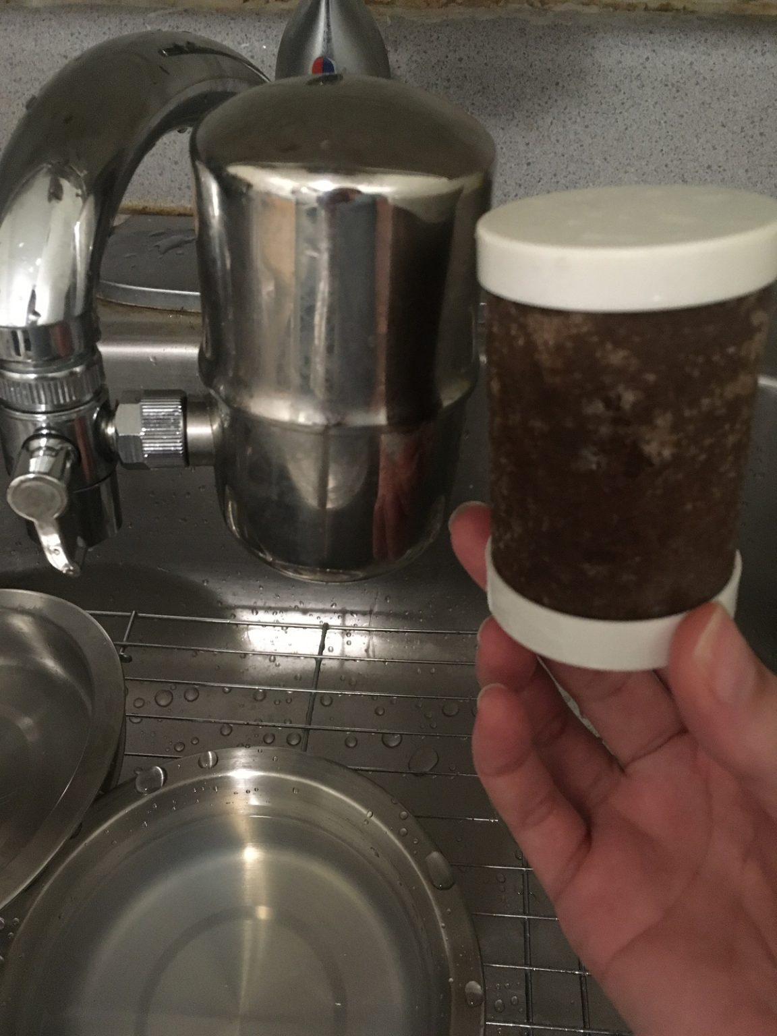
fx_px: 868
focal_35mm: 29
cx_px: 388
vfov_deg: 61.7
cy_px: 518
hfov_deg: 48.2
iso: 400
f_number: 2.2
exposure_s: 1/15
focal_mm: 4.15
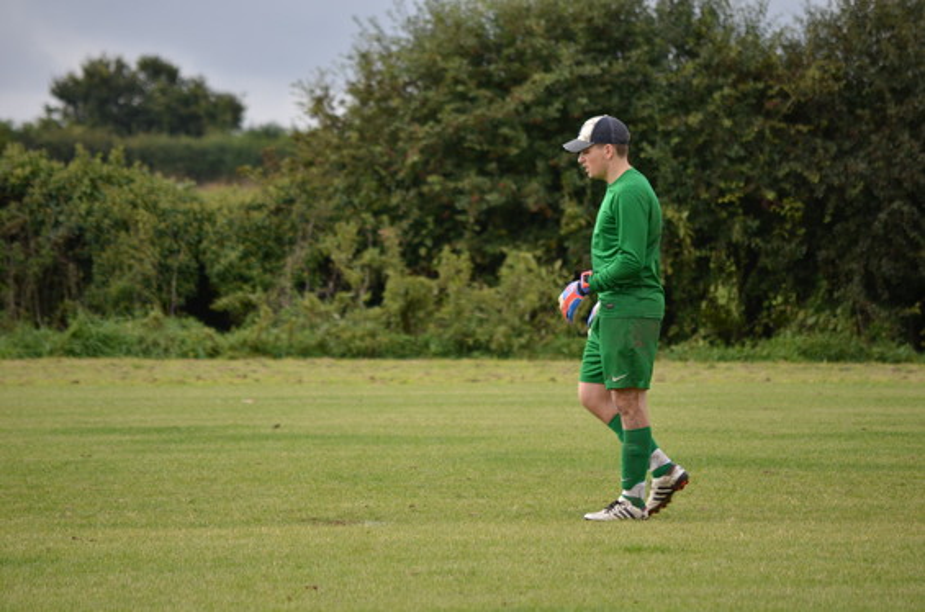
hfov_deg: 6.9
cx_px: 462
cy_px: 306
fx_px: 7691
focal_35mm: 300
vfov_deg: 4.6
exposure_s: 1/200
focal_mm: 200
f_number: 5.6
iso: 100
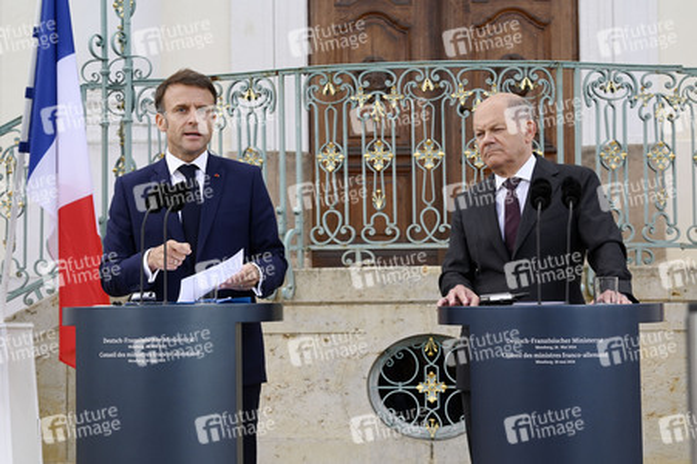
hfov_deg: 24.8
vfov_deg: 16.6
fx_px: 1586
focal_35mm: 82
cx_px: 348
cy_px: 232
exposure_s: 1/500
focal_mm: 82
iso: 1000
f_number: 10
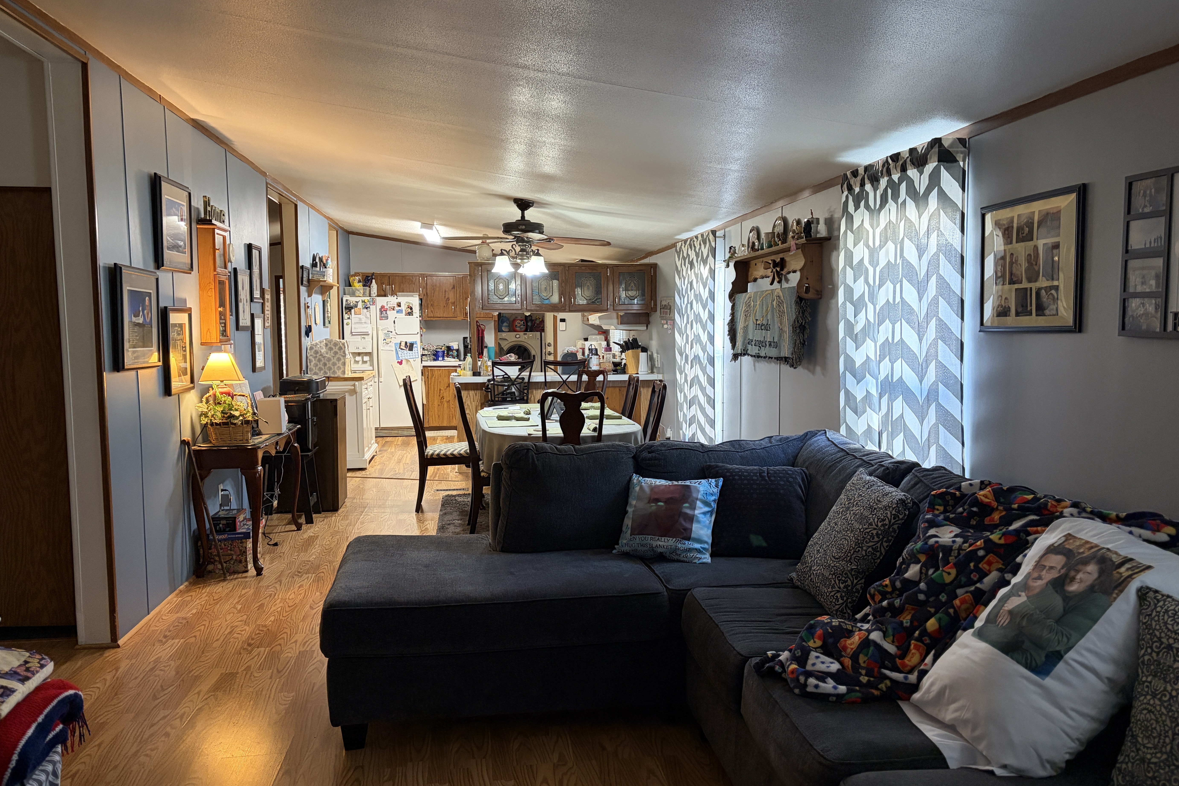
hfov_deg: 65.5
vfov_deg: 46.4
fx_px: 917
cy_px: 392
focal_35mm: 28
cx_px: 593
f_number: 1.6
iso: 320
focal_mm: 5.96
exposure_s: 1/60
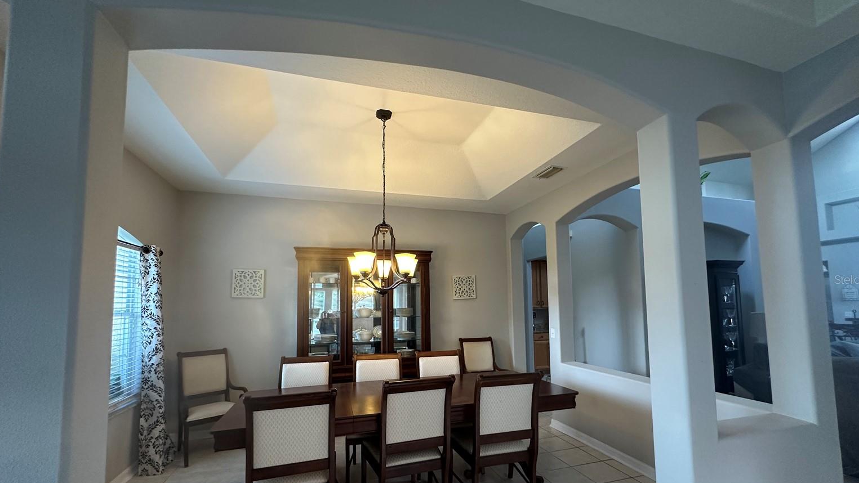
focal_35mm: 16
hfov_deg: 99.4
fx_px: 364
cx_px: 437
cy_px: 279
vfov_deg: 66.7
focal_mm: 2.22
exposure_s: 1/60
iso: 200
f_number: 2.2
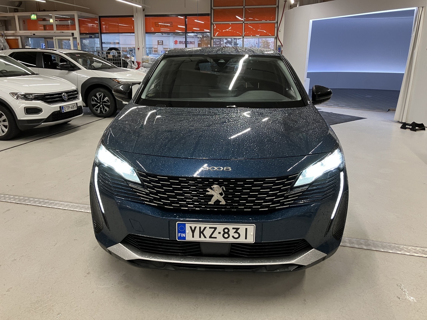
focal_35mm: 28
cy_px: 160
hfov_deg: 63.4
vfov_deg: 49.7
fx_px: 345
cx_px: 214
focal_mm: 3.99
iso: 80
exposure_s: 1/72
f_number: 1.8
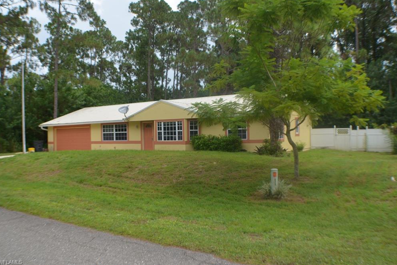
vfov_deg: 33.4
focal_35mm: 40
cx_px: 198
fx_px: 441
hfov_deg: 48.5
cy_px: 131
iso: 140
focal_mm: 26
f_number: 4.2
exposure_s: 1/500
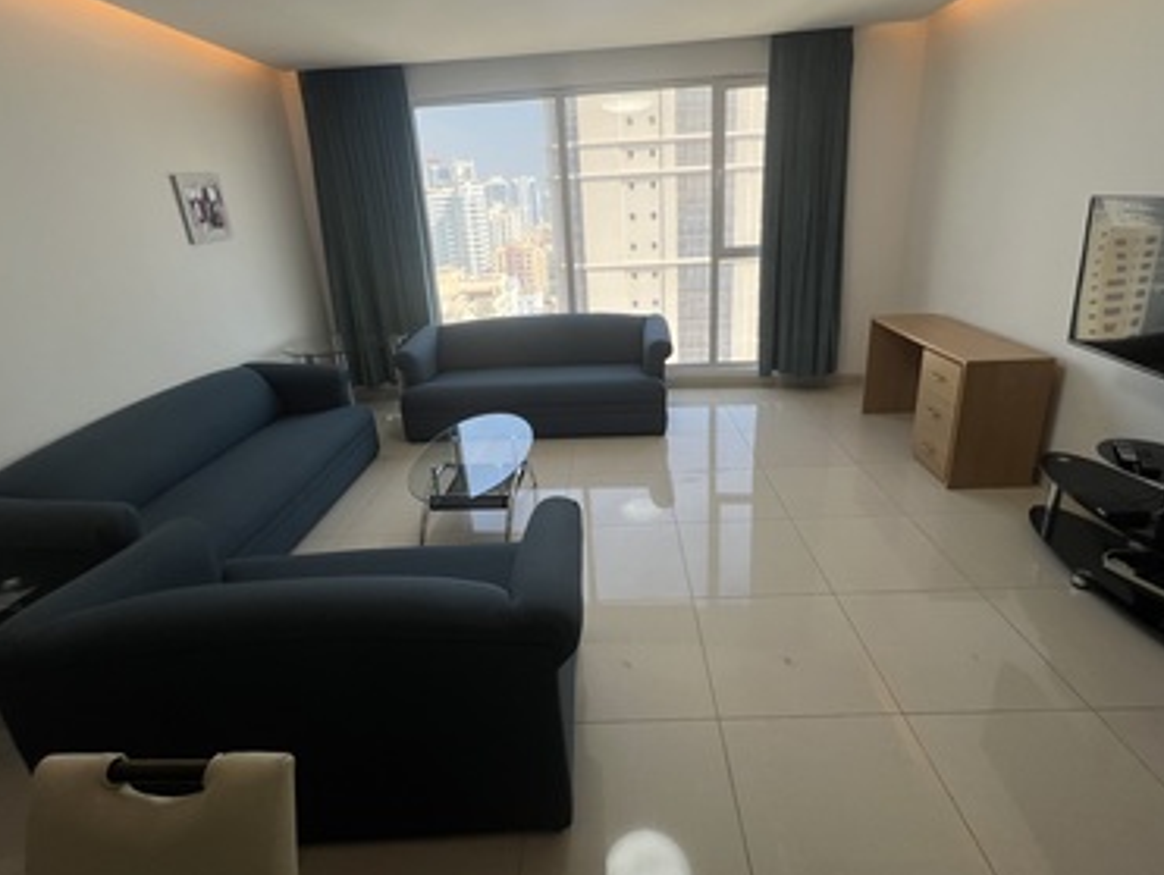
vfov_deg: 77.8
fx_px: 539
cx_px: 591
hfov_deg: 94.4
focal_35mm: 16
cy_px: 381
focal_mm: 1.57
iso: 32
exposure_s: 1/126
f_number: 1.8
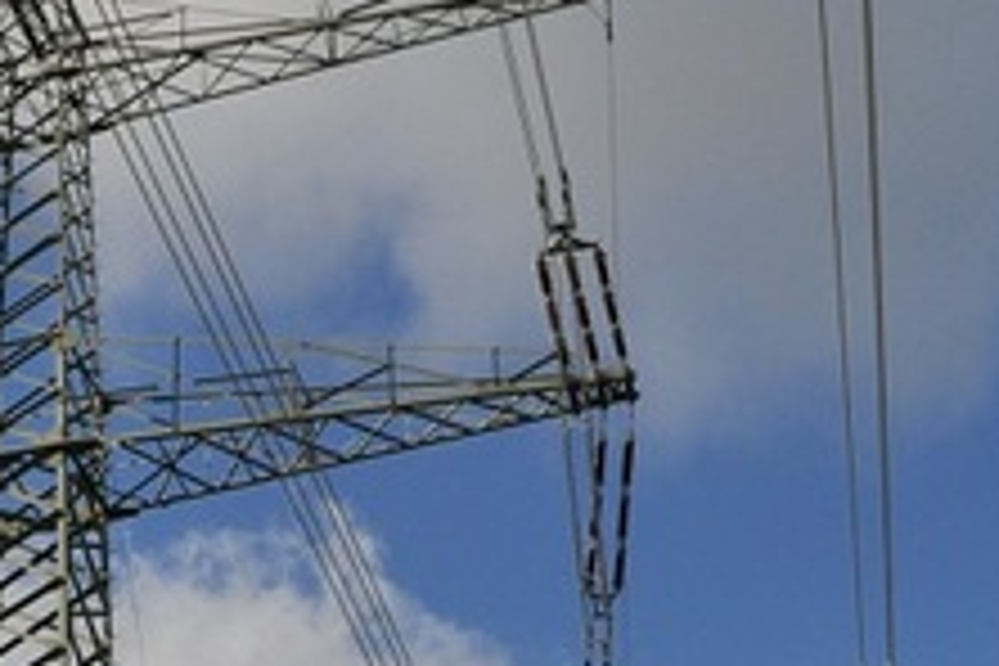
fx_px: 2321
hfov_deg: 23.6
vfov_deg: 15.2
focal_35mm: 84
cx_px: 76
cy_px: 965
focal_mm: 17
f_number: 5
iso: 400
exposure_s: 1/5000
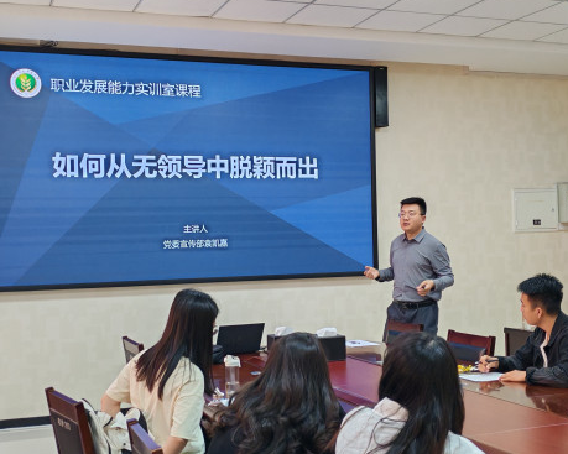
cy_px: 225
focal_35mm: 50
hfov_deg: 37.3
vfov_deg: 30.2
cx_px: 270
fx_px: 840
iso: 125
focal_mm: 5.52
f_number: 1.95
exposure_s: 1/100
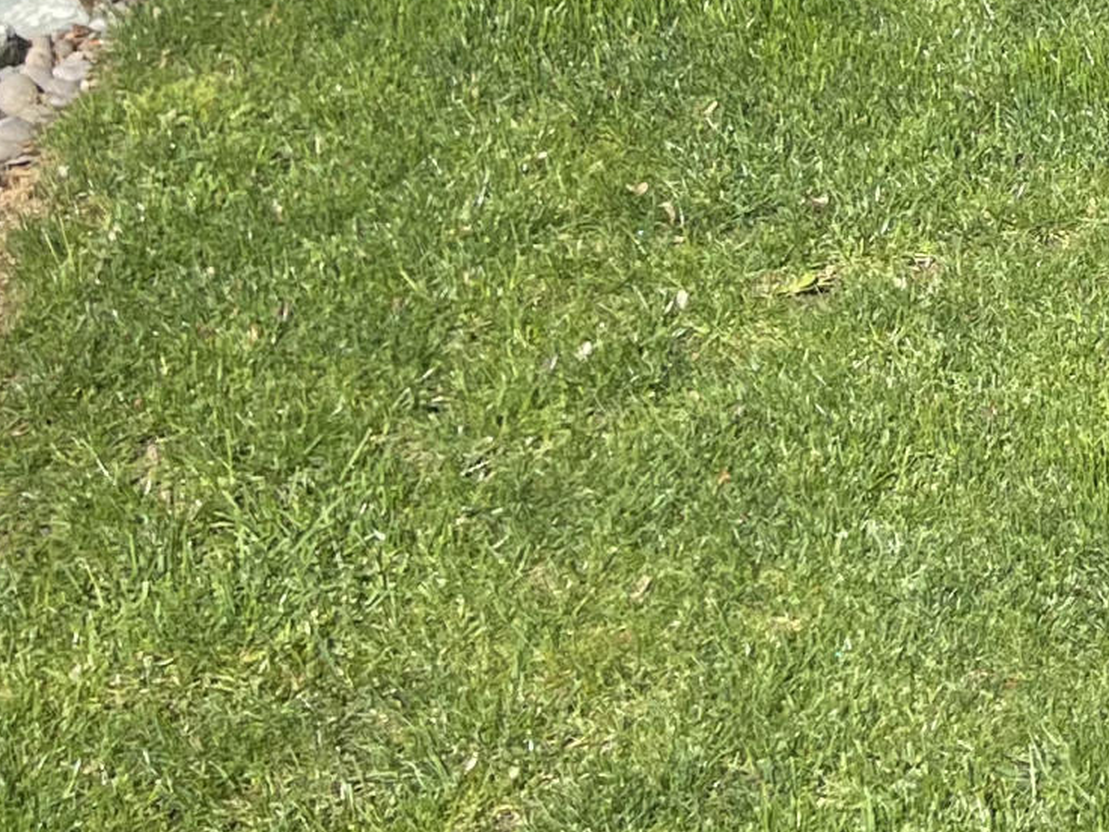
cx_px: 1843
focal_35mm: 106
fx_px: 3396
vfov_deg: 12.7
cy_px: -654
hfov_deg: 16.3
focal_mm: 5.1
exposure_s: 1/2049
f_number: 1.6
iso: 32
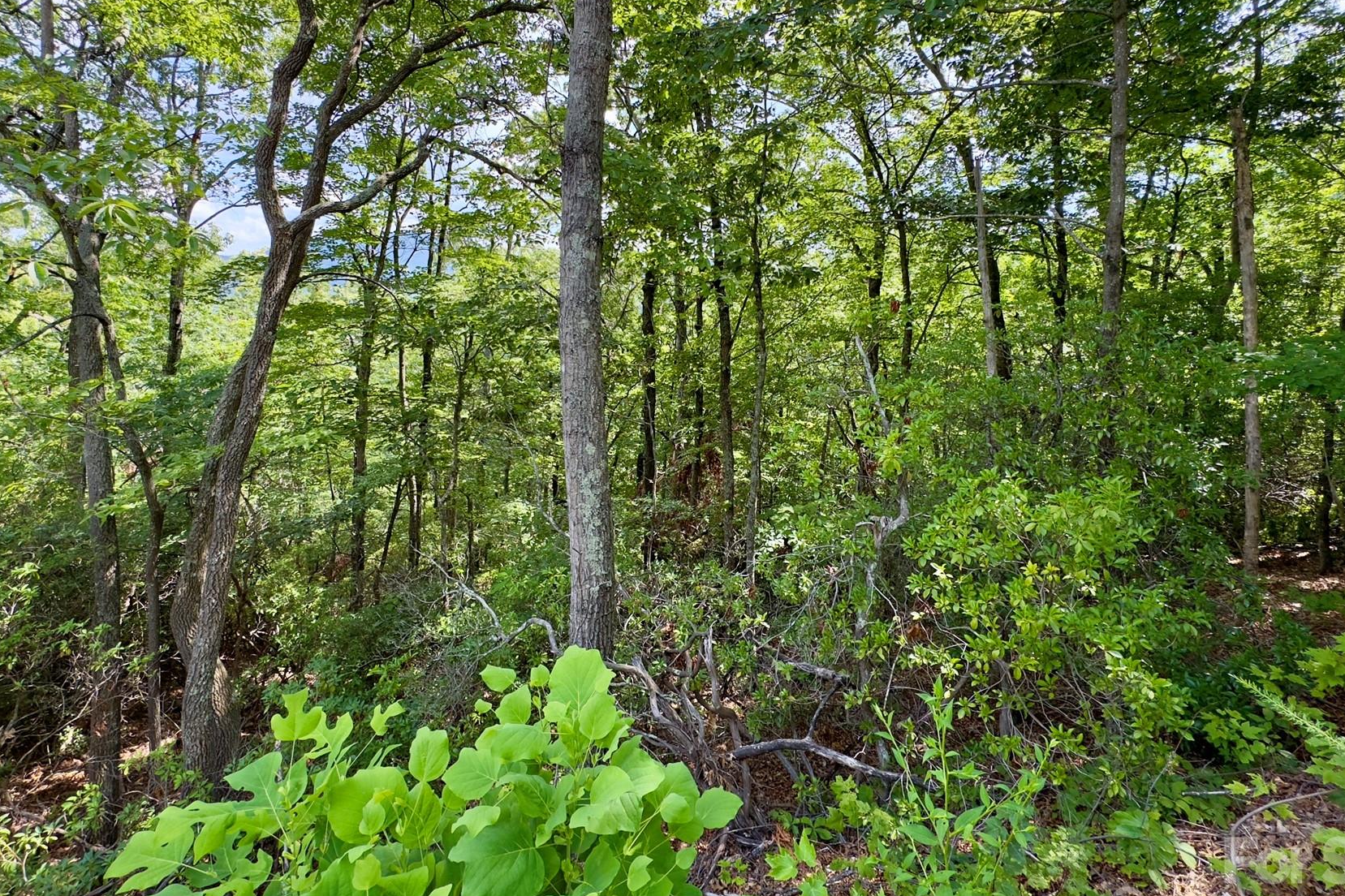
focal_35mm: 18
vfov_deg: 66.8
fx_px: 672
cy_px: 366
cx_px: 661
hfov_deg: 90.0
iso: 40
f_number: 2.2
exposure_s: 1/161
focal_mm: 2.22
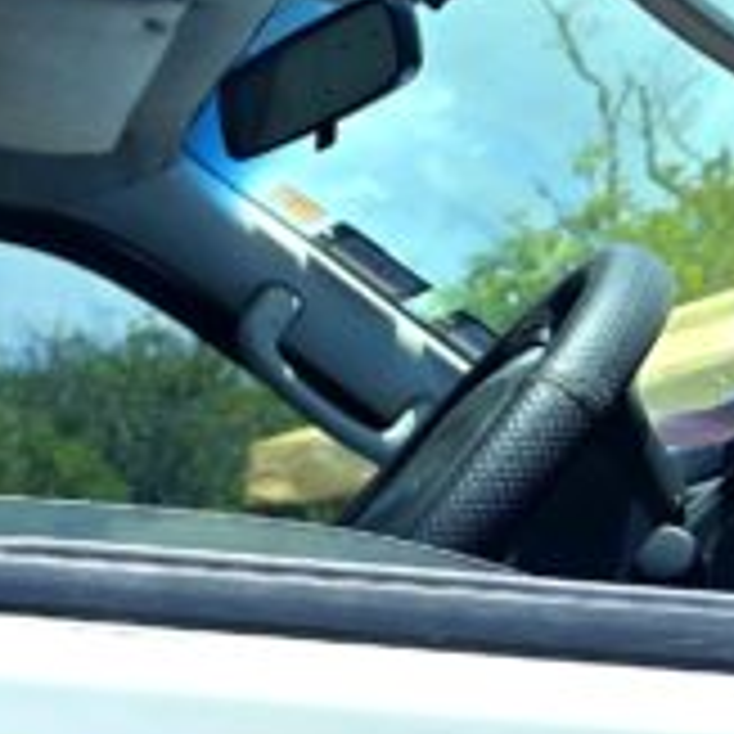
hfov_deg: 10.9
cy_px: 734
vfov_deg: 13.4
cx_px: -1171
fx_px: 3071
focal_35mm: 128
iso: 80
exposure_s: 1/10000
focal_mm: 6.3
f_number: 1.7
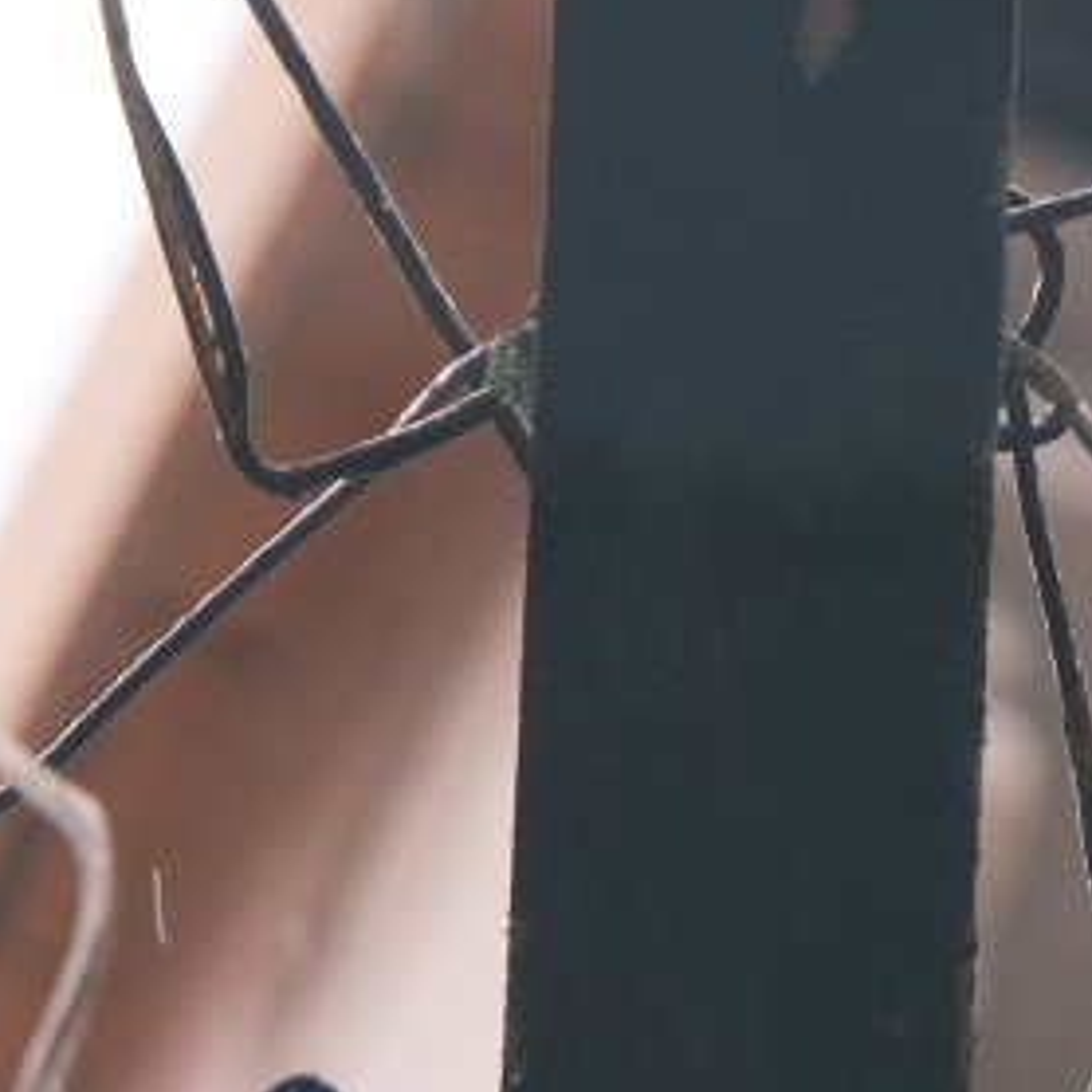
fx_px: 20950
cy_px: 1687
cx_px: 621
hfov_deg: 3.0
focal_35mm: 587
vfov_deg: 3.0
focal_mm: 80
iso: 1000
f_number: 6.4
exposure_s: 1/160
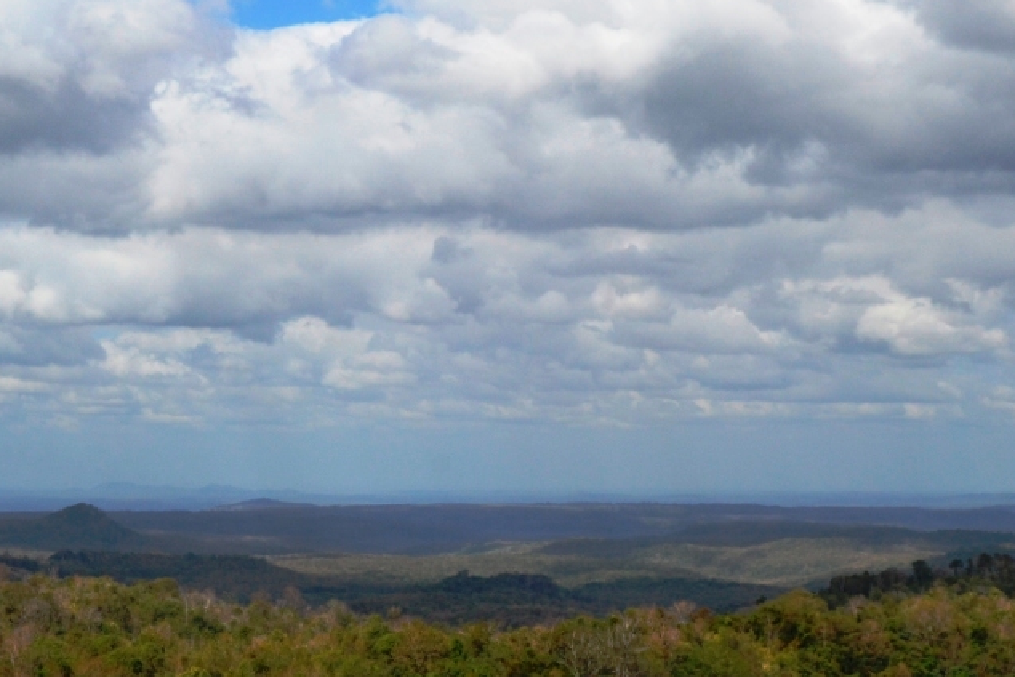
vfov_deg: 14.9
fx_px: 2594
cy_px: 343
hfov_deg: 22.0
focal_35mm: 92
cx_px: 293
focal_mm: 38
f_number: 11
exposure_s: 1/500
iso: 280
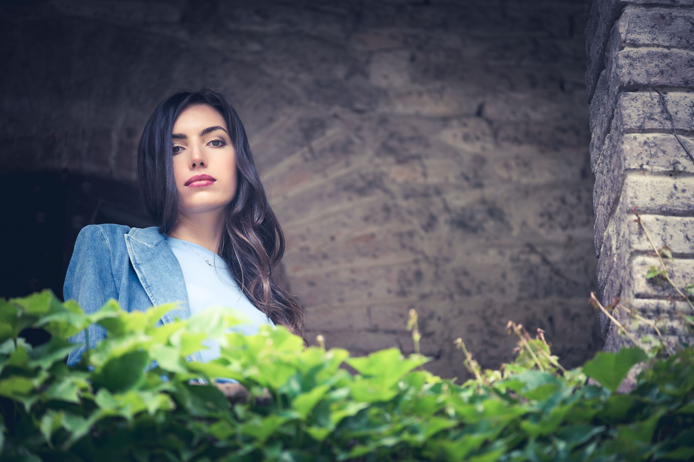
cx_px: 347
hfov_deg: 10.3
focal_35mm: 200
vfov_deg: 6.9
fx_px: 3853
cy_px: 231
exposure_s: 1/200
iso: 100
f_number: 2.8
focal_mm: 200
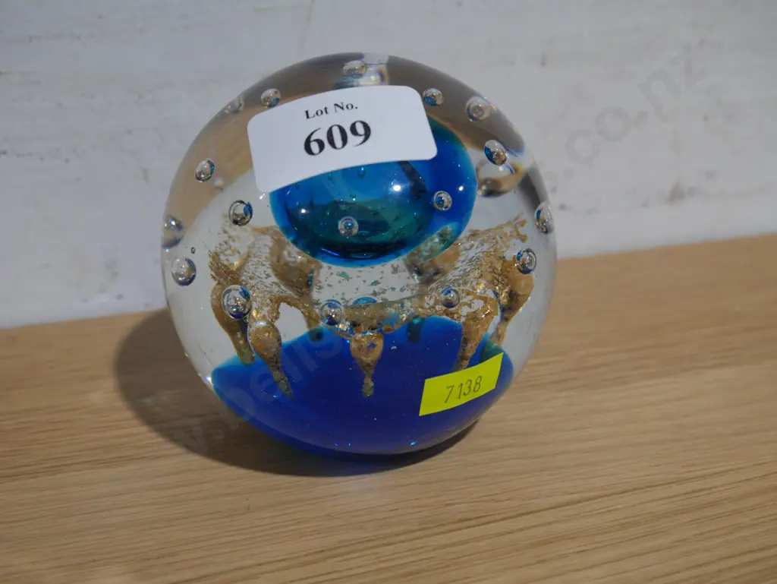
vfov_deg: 30.3
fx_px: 1078
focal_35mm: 48
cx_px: 388
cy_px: 292
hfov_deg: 39.6
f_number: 5.2
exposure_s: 1/60
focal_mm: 24
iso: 320
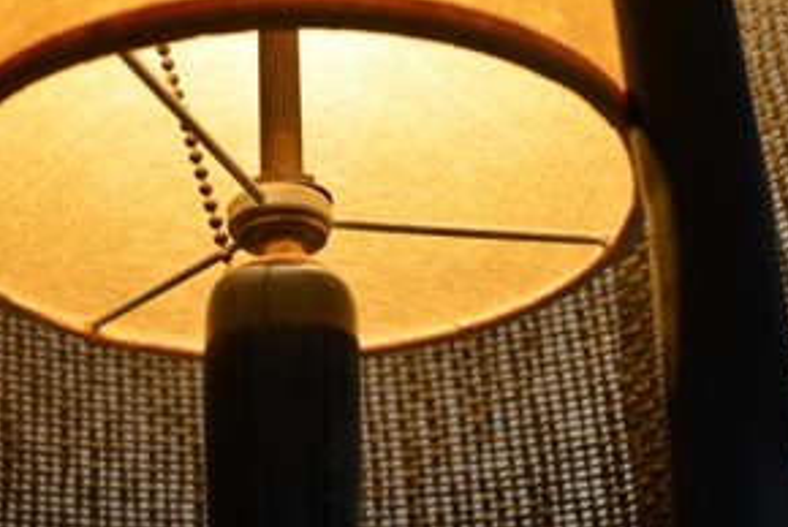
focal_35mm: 62
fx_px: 1358
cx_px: 247
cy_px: 291
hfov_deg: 32.0
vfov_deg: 22.0
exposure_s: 1/60
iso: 640
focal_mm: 20
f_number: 4
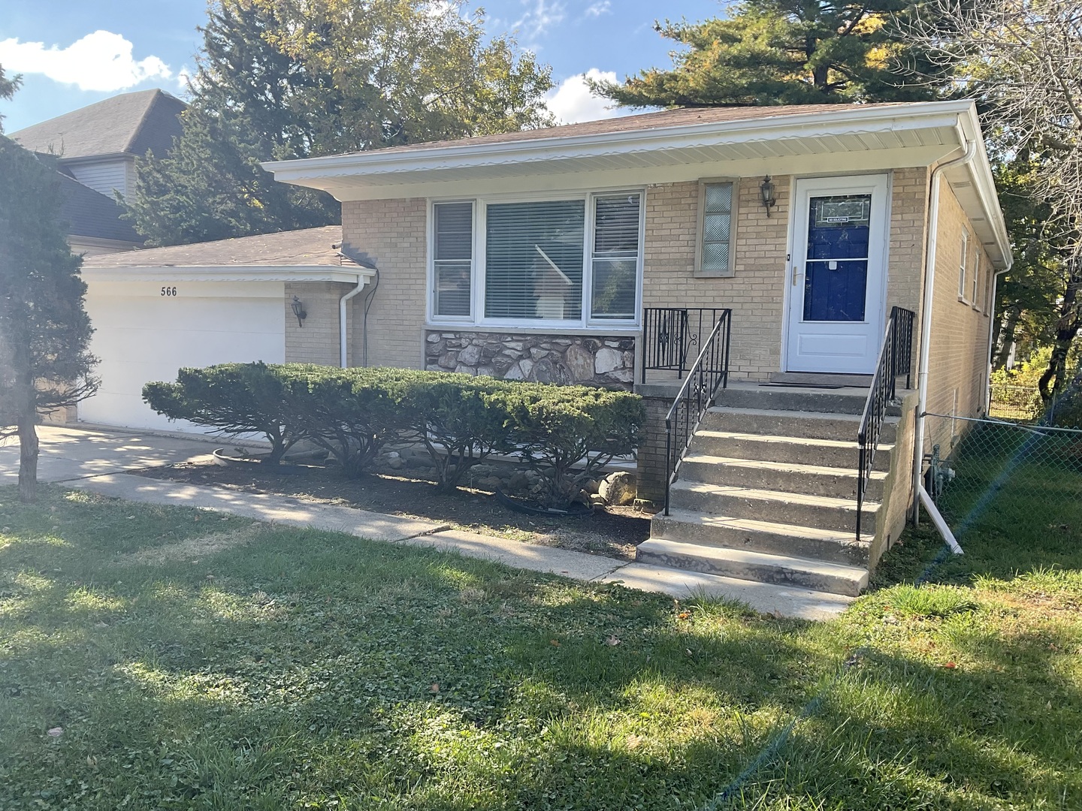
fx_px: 906
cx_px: 541
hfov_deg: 61.7
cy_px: 406
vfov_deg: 48.2
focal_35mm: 29
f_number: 1.8
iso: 16
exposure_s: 1/469
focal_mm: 3
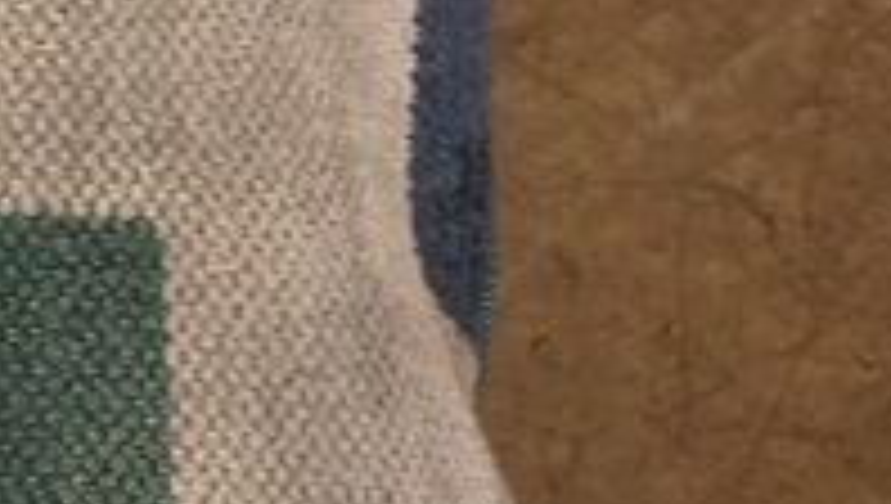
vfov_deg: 2.9
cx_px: -1114
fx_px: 10055
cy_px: 205
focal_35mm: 425
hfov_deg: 5.0
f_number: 5.6
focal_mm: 55
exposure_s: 1/60
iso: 1600
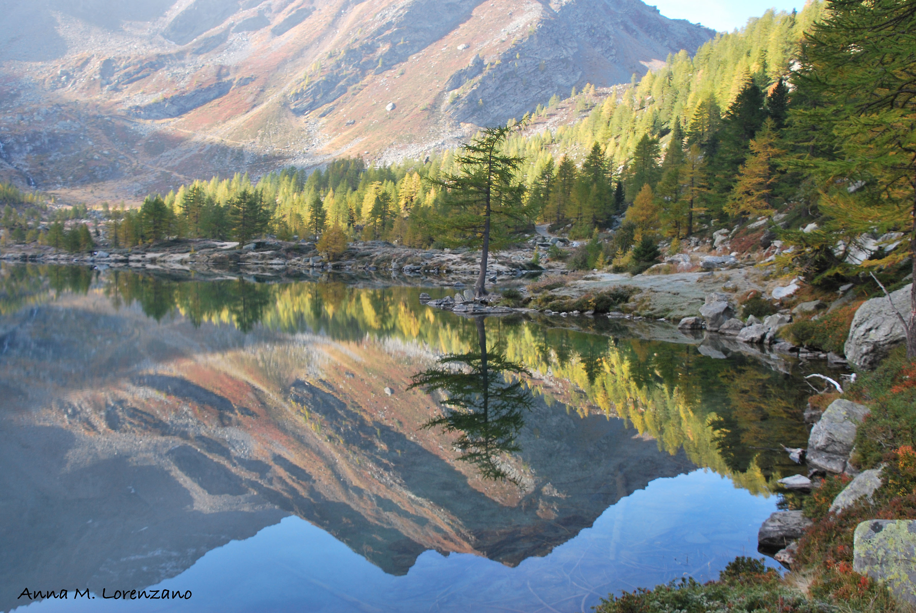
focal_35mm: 36
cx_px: 458
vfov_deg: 37.0
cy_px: 306
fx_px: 917
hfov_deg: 53.1
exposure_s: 1/160
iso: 200
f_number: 6.3
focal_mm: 24
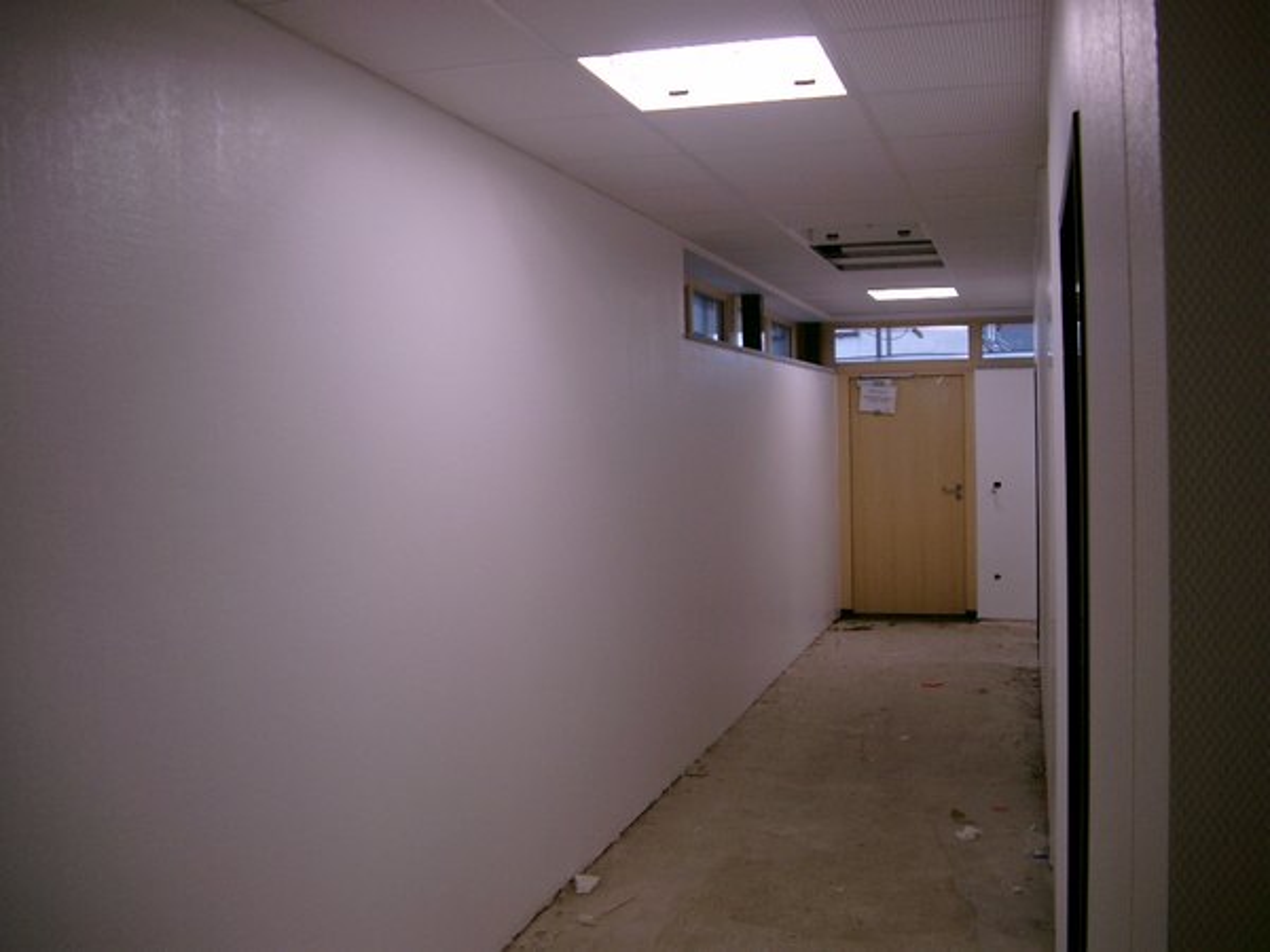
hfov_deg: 50.1
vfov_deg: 38.7
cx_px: 635
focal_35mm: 37
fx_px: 1357
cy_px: 476
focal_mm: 7.6
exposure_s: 1/125
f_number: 2.6
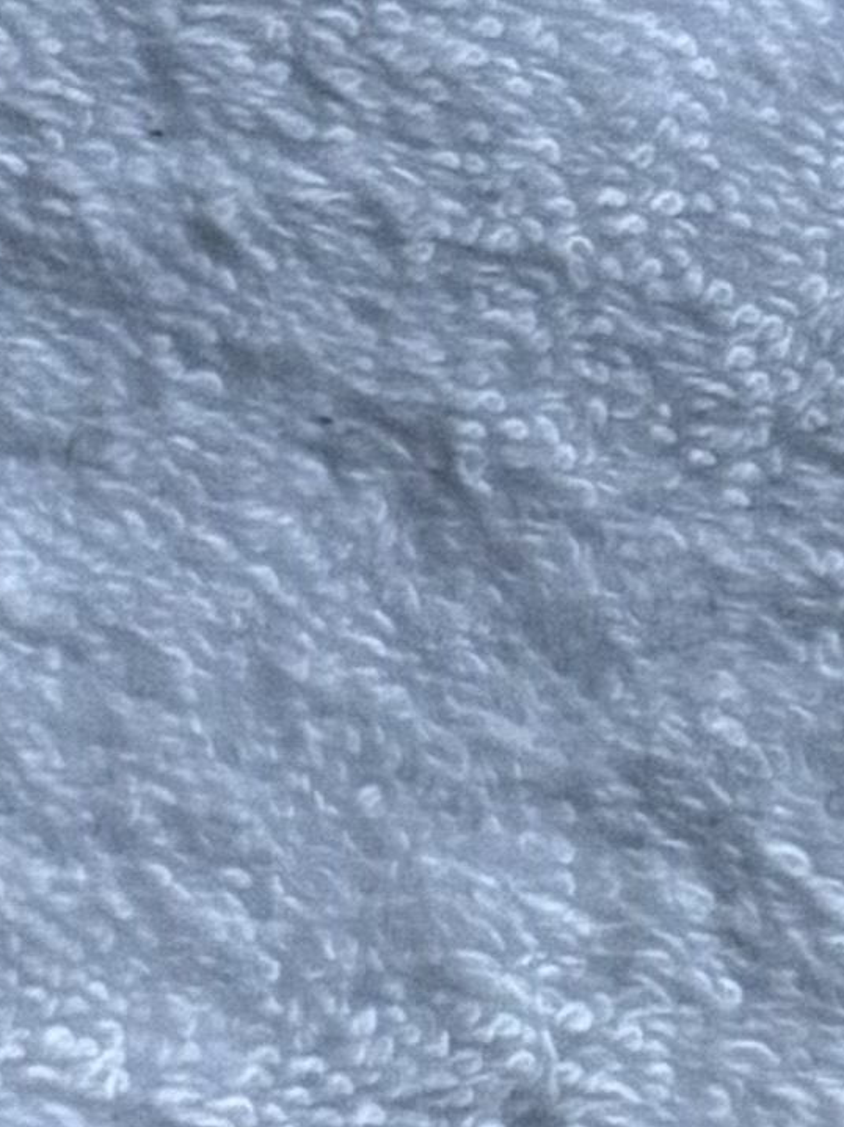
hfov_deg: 6.6
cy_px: 1155
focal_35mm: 191
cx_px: 3036
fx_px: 6213
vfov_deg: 10.3
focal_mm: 6.76
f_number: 1.78
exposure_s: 1/60
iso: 400
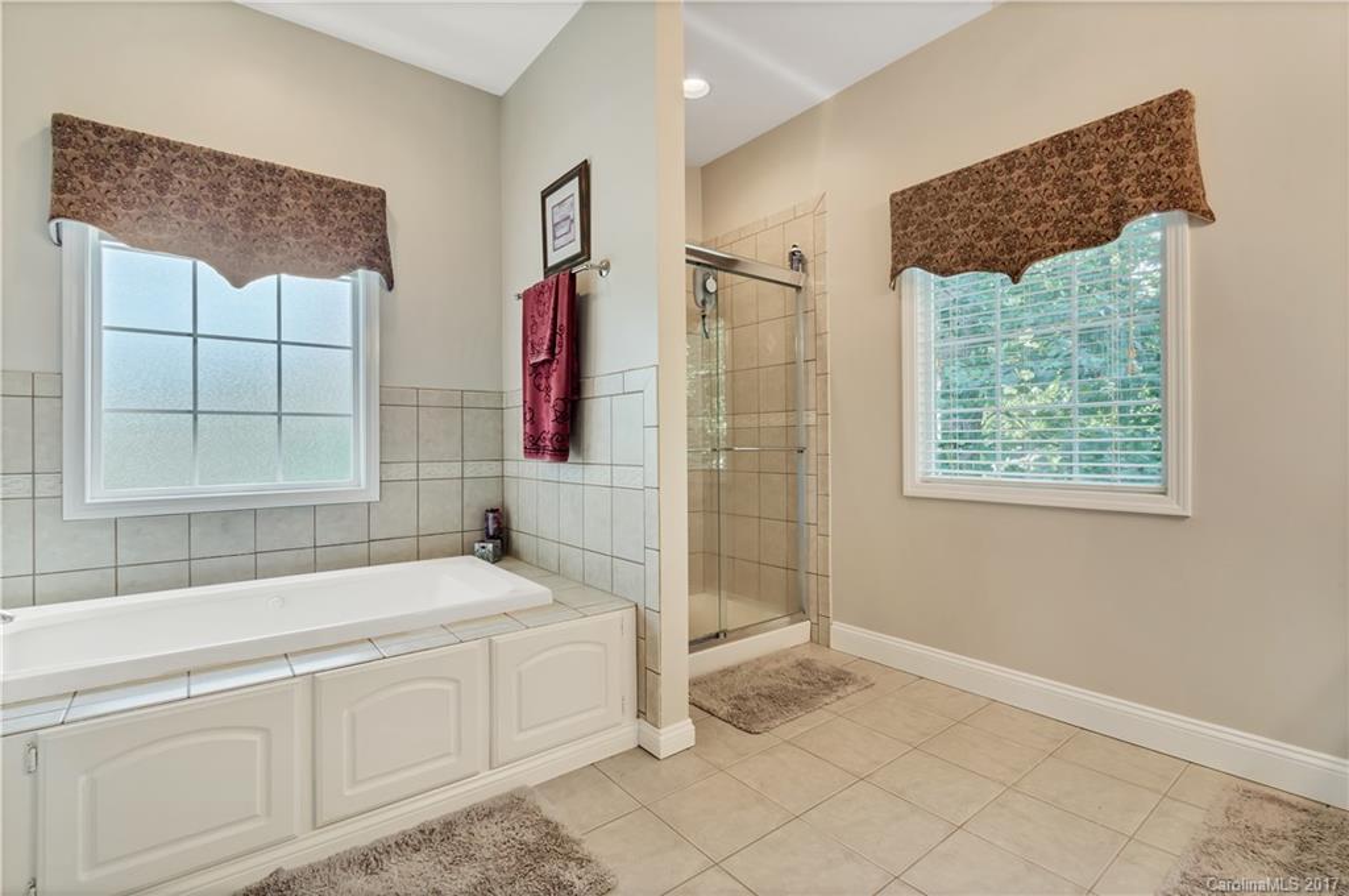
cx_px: 674
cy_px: 448
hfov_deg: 100.5
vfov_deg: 77.2
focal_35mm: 15
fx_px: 561
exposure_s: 1/2
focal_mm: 10
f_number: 11
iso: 200
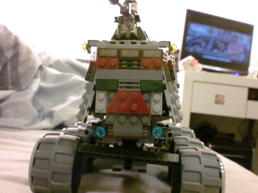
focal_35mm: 35
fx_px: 261
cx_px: 129
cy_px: 96
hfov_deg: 52.6
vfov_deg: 40.7
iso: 1000
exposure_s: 1/60
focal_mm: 6.3
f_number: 3.1
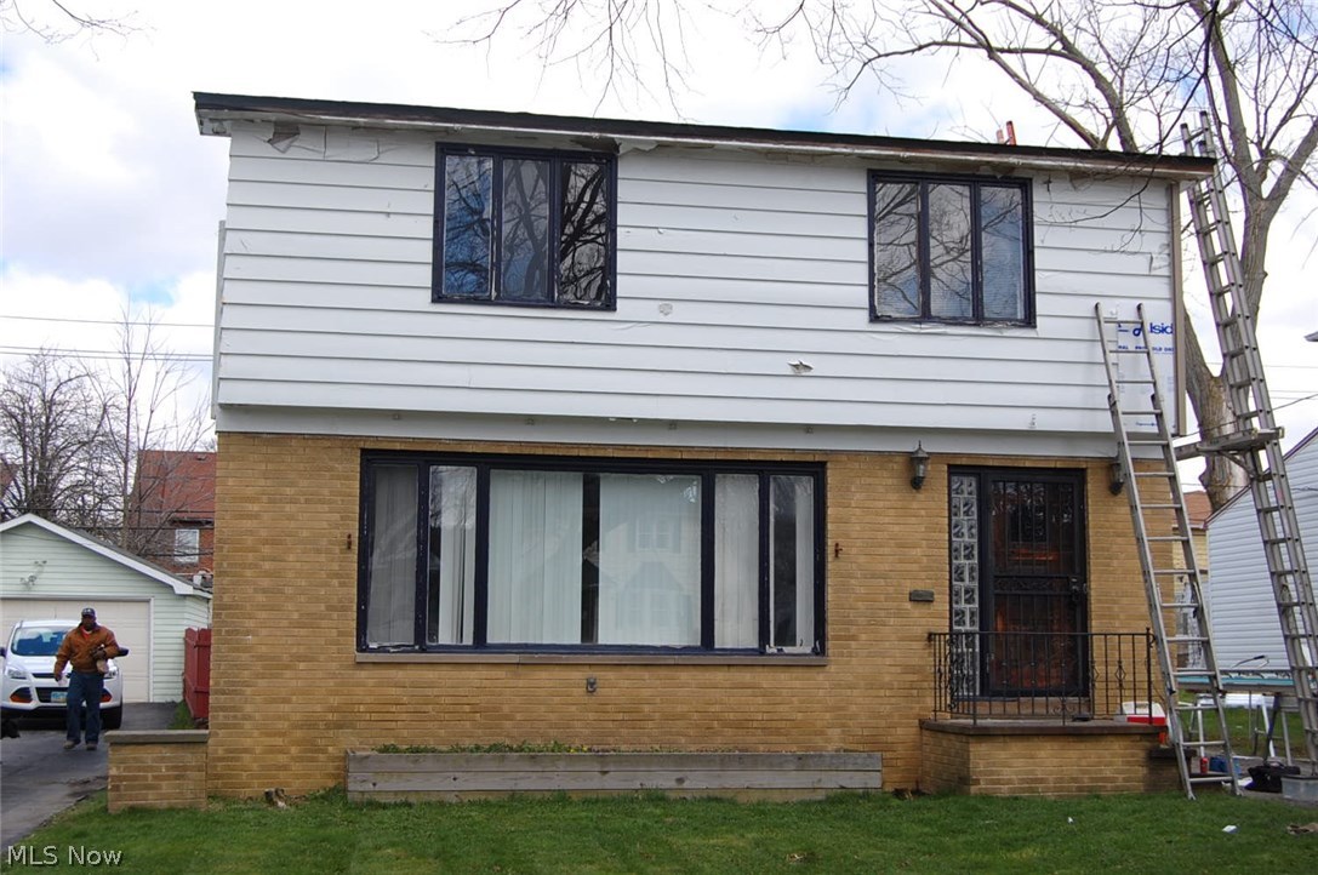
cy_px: 438
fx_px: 1755
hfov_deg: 41.2
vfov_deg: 28.0
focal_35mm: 48
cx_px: 659
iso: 200
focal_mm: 32
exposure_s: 1/320
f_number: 6.3
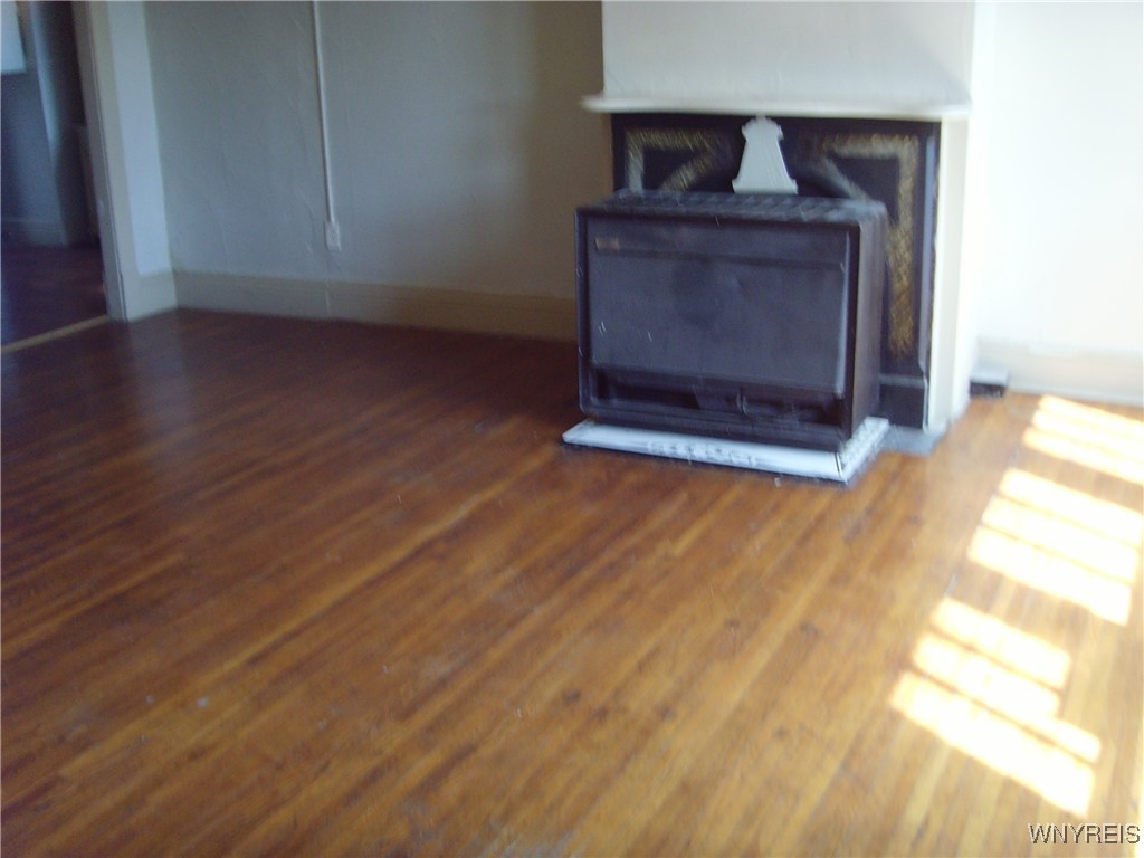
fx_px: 1289
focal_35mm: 39
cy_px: 429
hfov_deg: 47.9
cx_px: 572
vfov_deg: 36.8
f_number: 3.5
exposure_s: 1/45
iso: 160
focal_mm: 6.6
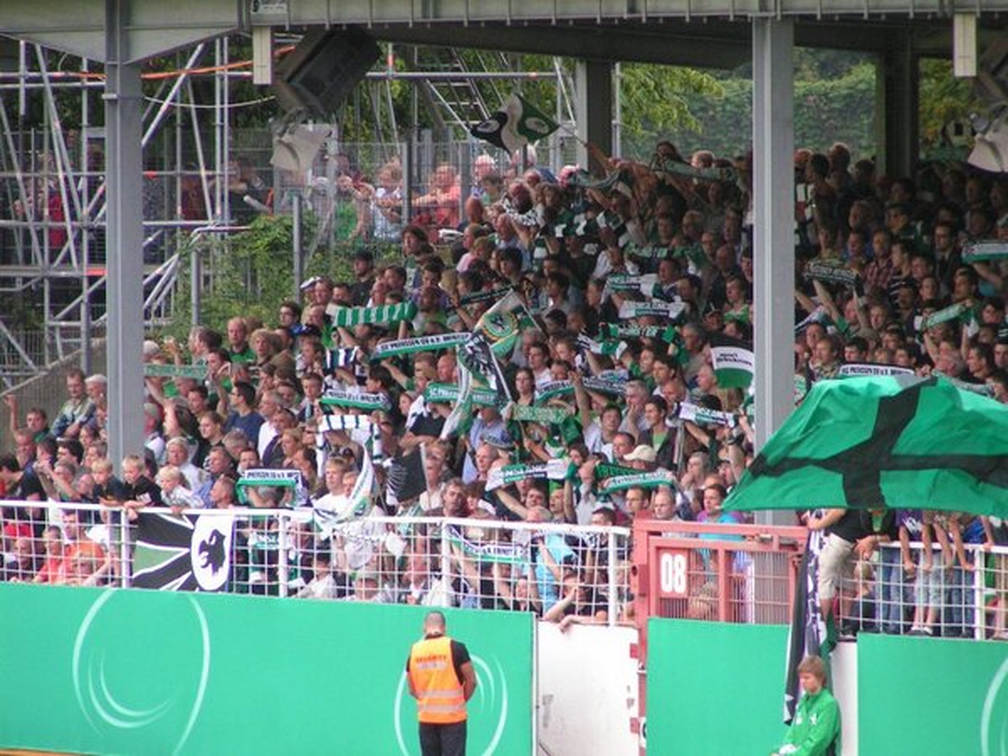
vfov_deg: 3.9
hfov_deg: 5.2
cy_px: 378
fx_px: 11065
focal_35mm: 380
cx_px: 504
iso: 200
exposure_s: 1/200
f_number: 3.5
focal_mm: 58
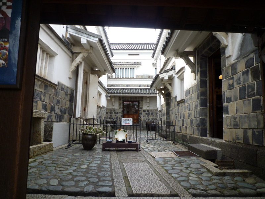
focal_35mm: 25
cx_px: 132
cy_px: 100
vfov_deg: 54.9
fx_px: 191
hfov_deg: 69.4
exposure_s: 1/200
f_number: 2.8
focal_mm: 4.4
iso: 80
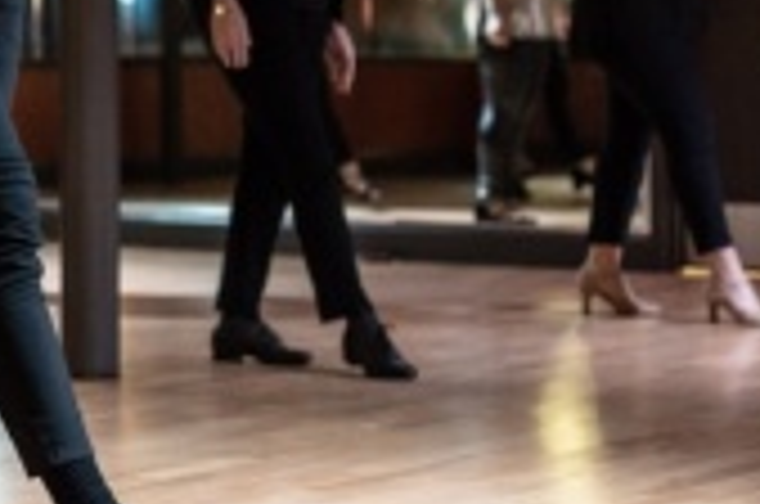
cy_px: 58
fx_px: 3245
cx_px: -342
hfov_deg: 12.7
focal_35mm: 154
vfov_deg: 8.8
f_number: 2.2
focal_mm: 50
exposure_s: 1/320
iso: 2000
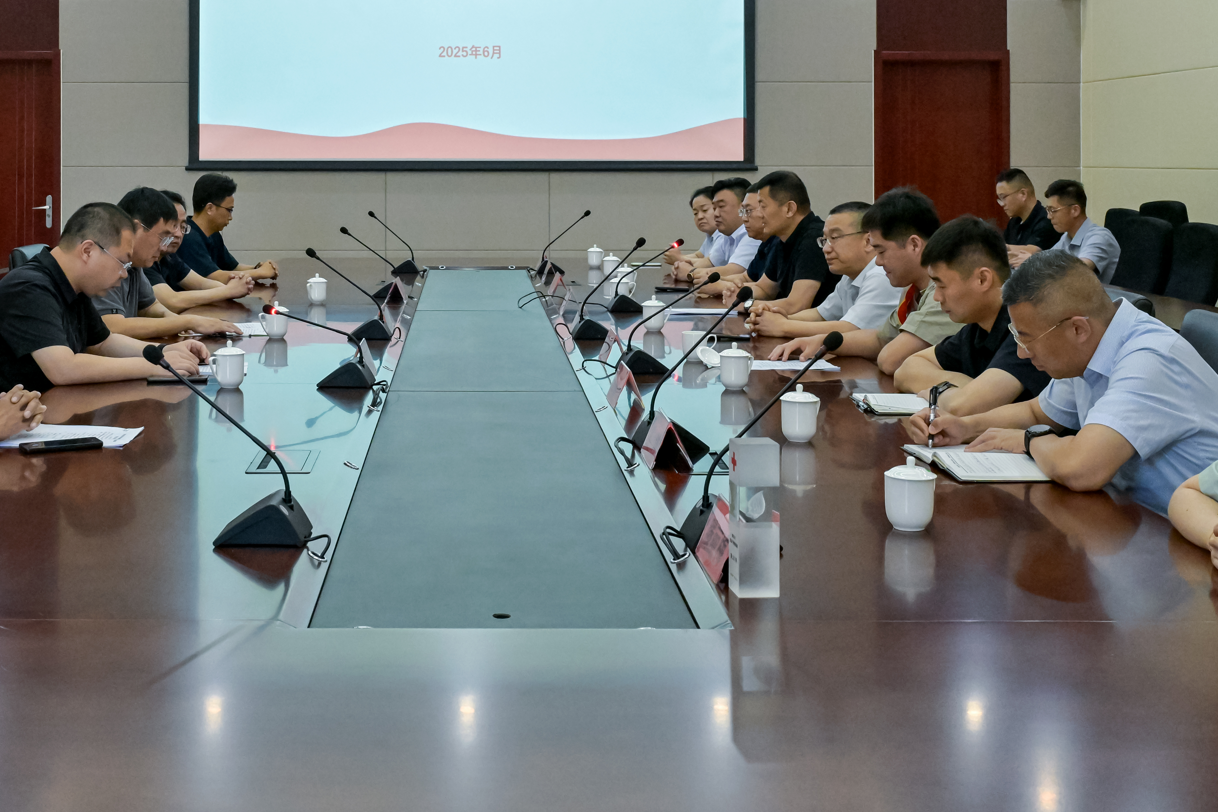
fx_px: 1725
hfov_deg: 38.7
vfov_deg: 25.9
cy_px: 140
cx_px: 474
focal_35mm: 51
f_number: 7.1
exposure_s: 1/125
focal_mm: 27
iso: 3200
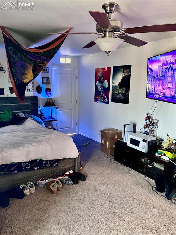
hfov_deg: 53.1
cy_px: 118
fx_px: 176
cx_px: 88
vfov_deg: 67.3
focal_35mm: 26
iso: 400
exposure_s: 1/40
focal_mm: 5.1
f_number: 1.6
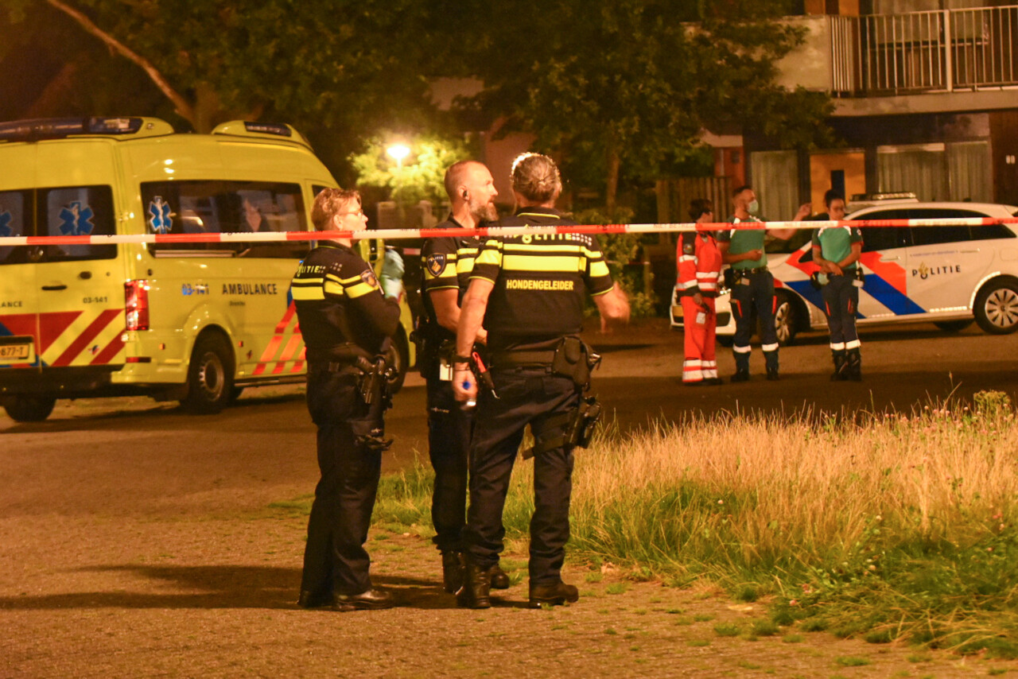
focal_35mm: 129
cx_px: 509
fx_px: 3648
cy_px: 340
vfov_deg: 10.6
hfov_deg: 15.9
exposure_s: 1/13
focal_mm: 86
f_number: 3.2
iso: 6400
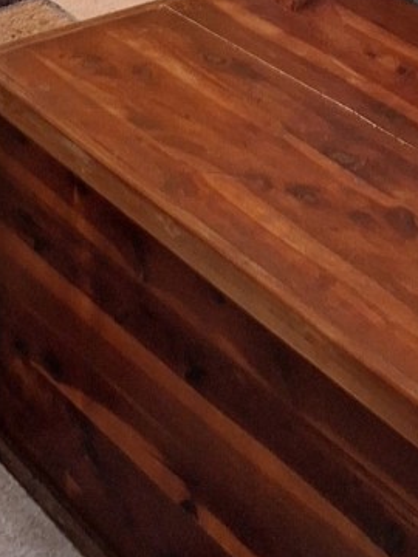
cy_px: -503
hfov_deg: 14.1
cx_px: -214
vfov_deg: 16.2
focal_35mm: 98
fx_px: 1578
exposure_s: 1/40
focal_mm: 5.54
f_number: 1.8
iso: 160
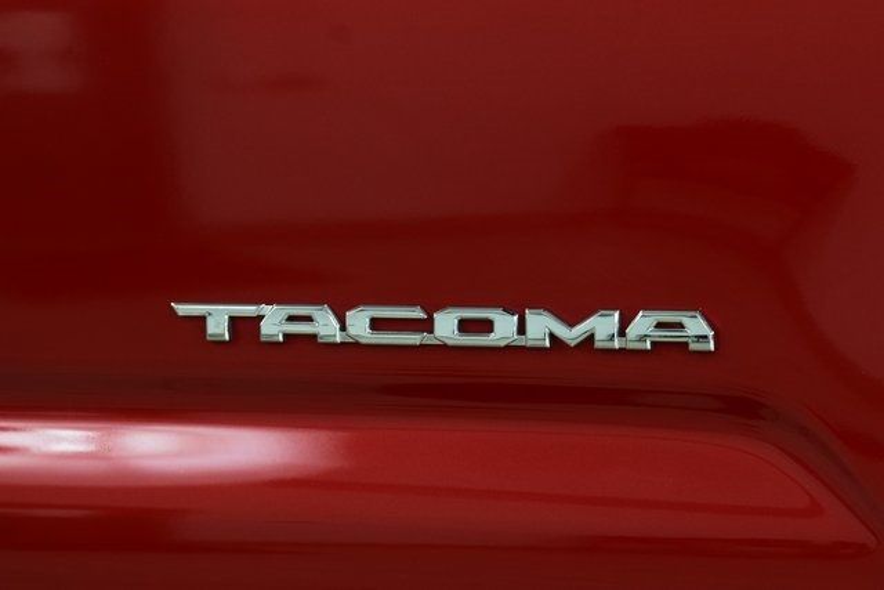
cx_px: 442
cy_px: 295
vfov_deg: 13.0
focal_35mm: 105
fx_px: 2579
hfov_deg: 19.5
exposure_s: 1/30
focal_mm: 70
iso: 1600
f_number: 6.3
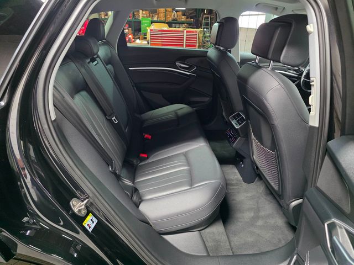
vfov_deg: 58.9
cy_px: 132
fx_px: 235
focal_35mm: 23
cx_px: 177
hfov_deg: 73.9
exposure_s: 1/120
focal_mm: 6.3
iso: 1250
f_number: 1.7
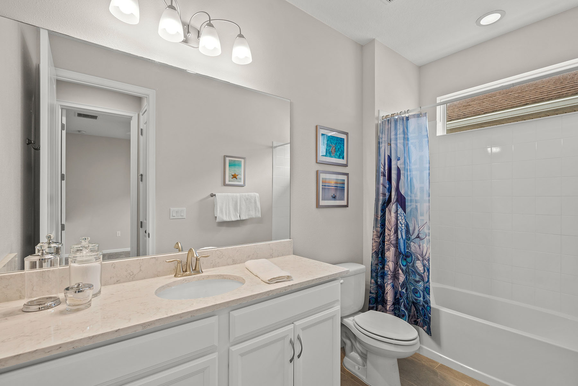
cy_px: 193
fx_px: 257
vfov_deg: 73.7
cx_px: 289
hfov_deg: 96.7
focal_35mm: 16
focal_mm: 16
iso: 200
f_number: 6.3
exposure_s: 1/5
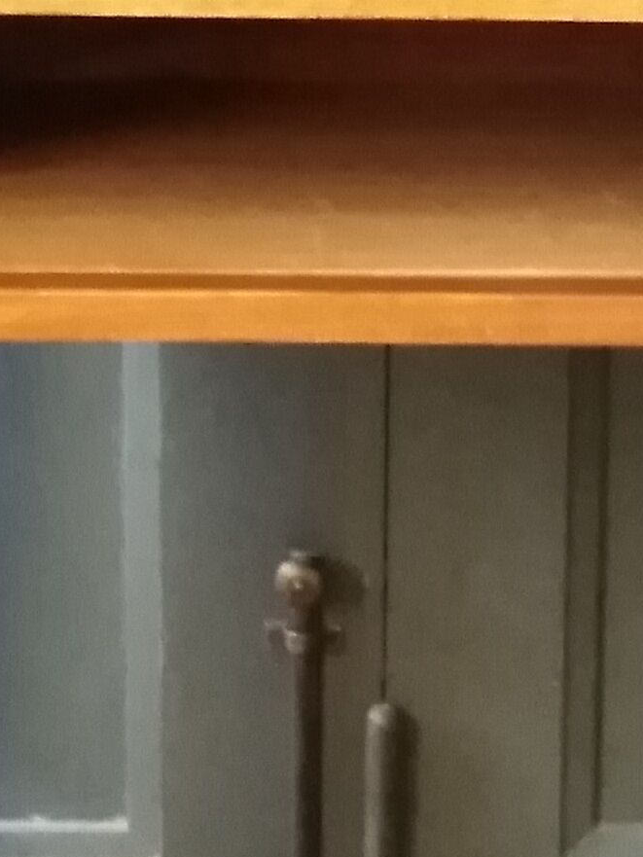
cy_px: 31
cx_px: 513
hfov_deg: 12.5
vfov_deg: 16.4
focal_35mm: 118
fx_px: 2922
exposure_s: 1/12
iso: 2169
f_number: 2.2
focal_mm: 3.46
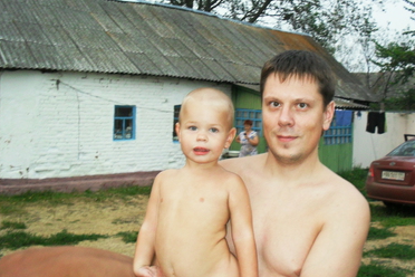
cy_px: 126
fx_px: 507
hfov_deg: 44.4
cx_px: 241
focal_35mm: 44
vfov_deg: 30.5
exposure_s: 1/45
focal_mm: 6.3
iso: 200
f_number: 3.2
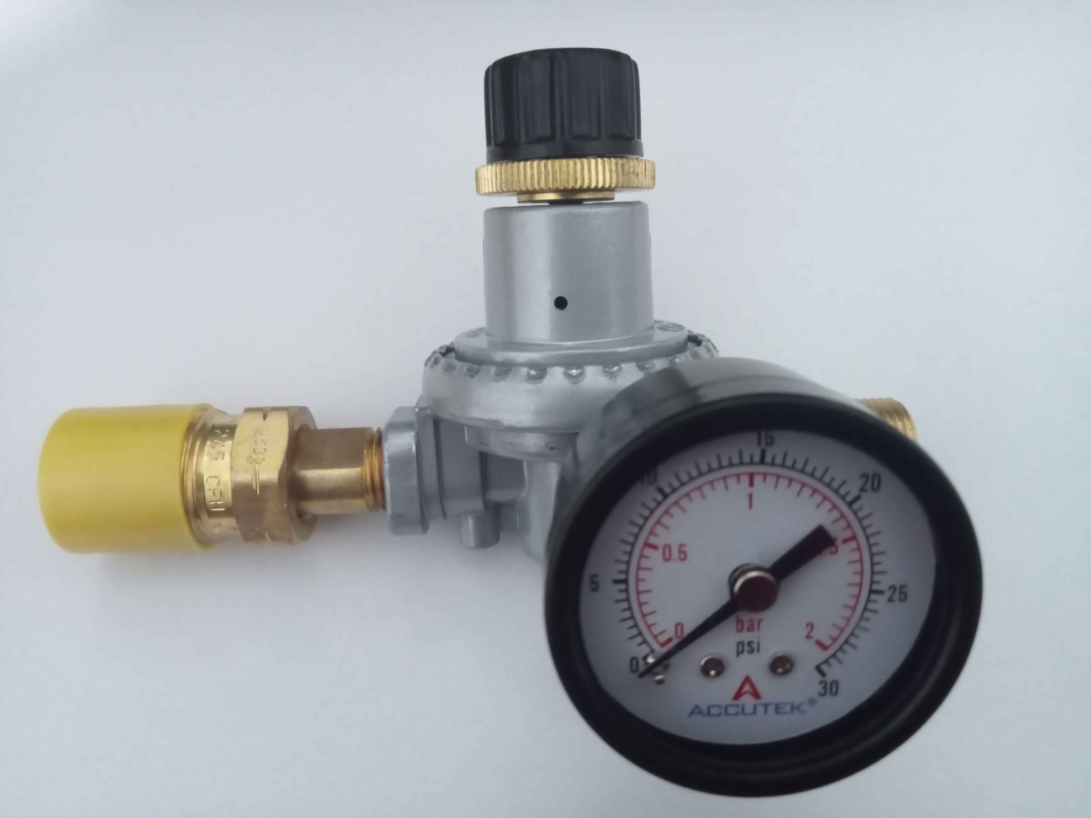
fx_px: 882
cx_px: 546
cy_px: 409
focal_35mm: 28
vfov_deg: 49.7
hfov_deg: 63.4
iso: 2050
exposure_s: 1/25
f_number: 2.2
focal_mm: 3.46
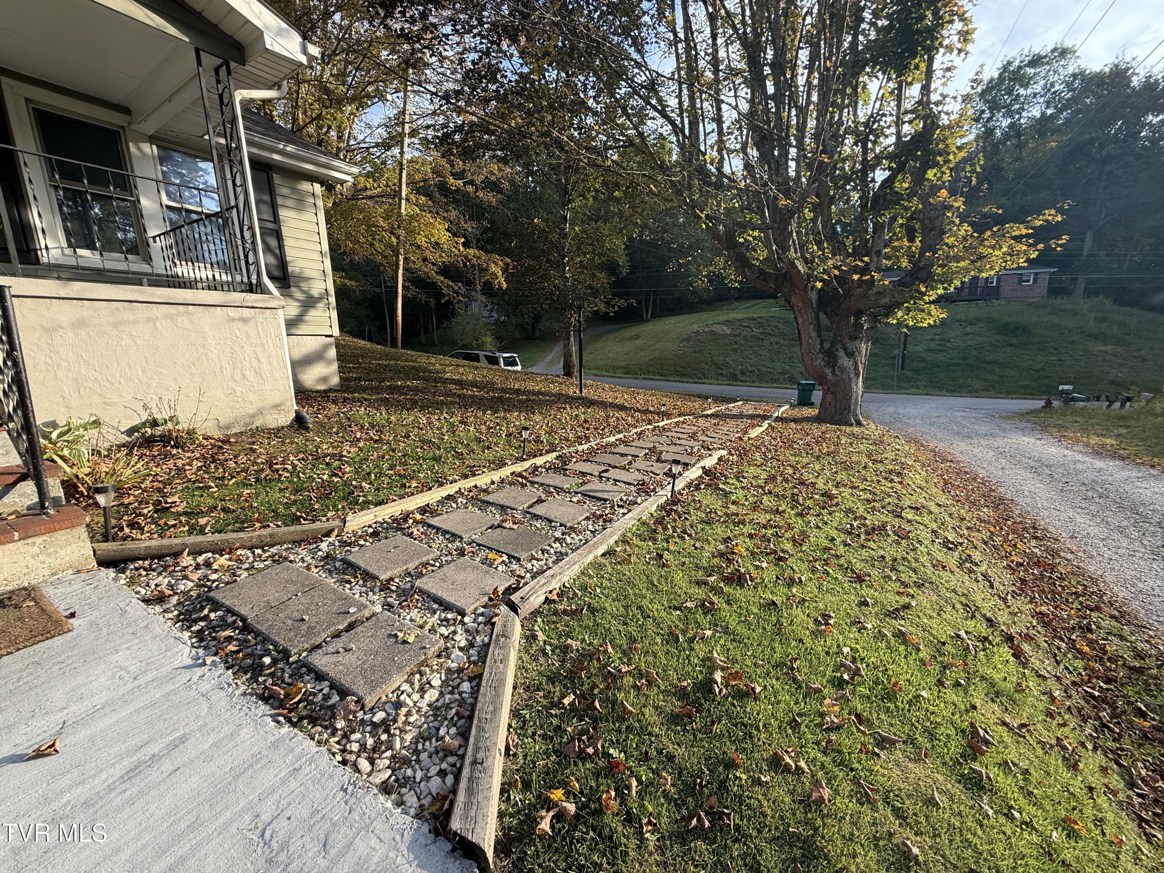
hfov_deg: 102.1
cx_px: 582
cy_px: 436
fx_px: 471
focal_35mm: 14
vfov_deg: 85.7
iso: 50
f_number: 2.2
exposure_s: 1/338
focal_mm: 2.22
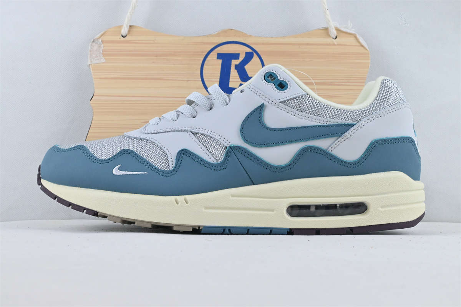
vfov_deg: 29.4
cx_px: 230
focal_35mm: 46
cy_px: 154
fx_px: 586
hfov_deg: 43.0
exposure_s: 1/125
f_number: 10
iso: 1000
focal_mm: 30.5
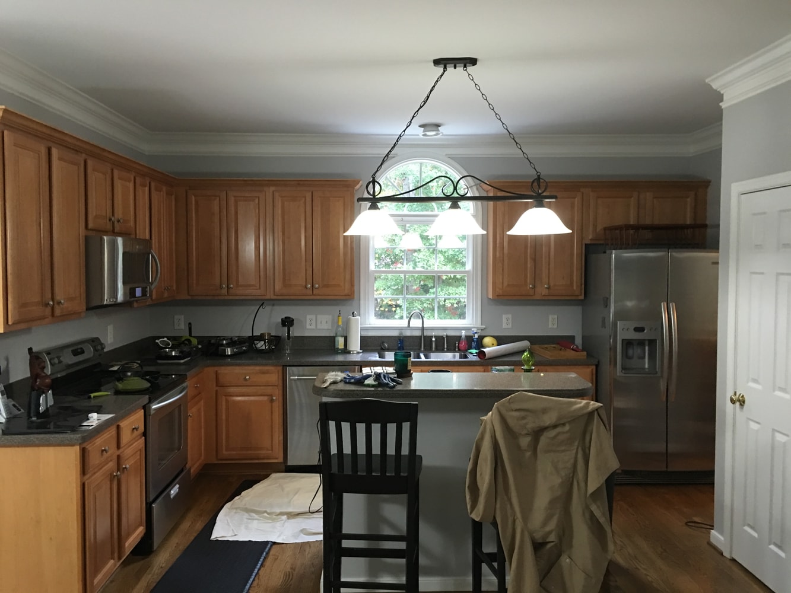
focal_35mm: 29
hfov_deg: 61.7
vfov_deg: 48.2
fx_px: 663
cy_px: 296
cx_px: 396
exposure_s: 1/10
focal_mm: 4.15
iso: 100
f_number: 2.2
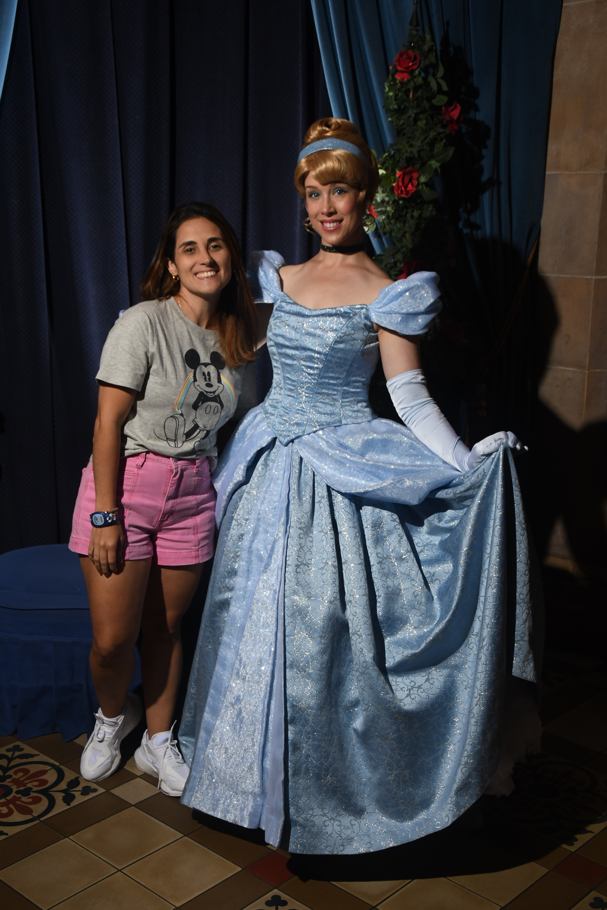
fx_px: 1138
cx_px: 304
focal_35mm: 45
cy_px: 455
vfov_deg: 43.6
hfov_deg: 29.9
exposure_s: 1/125
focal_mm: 30
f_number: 6.3
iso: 800
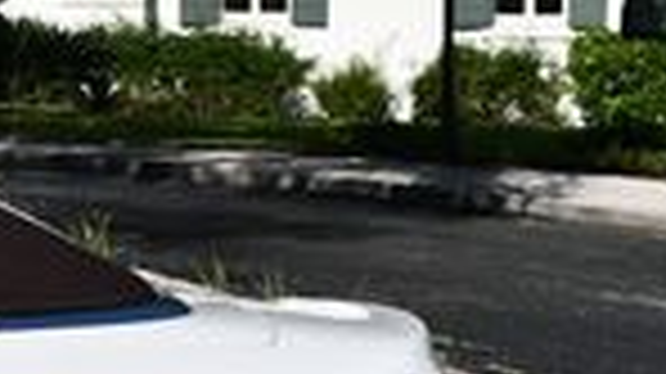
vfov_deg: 6.1
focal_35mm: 200
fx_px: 3529
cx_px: -747
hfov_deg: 9.9
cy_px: 194
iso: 100
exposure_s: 1/400
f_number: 10
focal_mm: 22
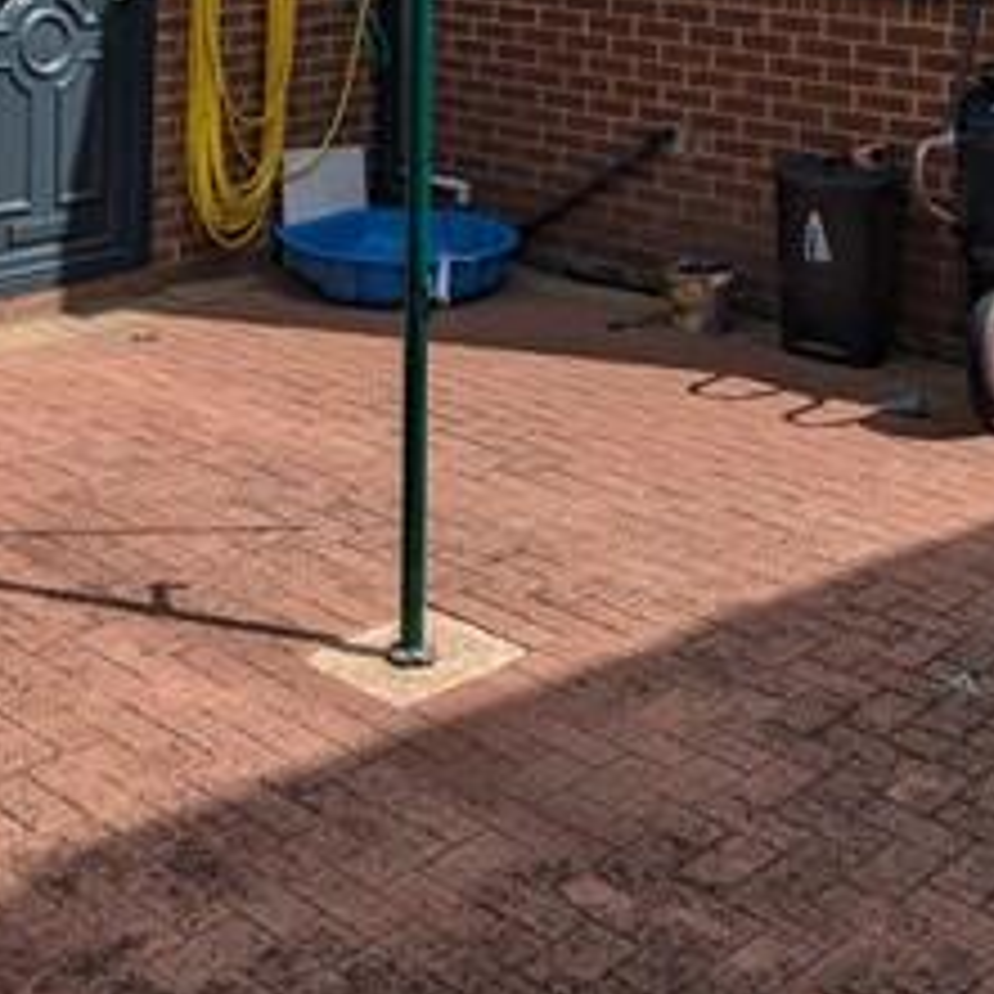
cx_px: 344
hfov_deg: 29.4
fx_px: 1884
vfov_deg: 26.5
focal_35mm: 58
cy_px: -182
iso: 49
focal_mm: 2.35
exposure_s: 1/2000
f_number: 2.2
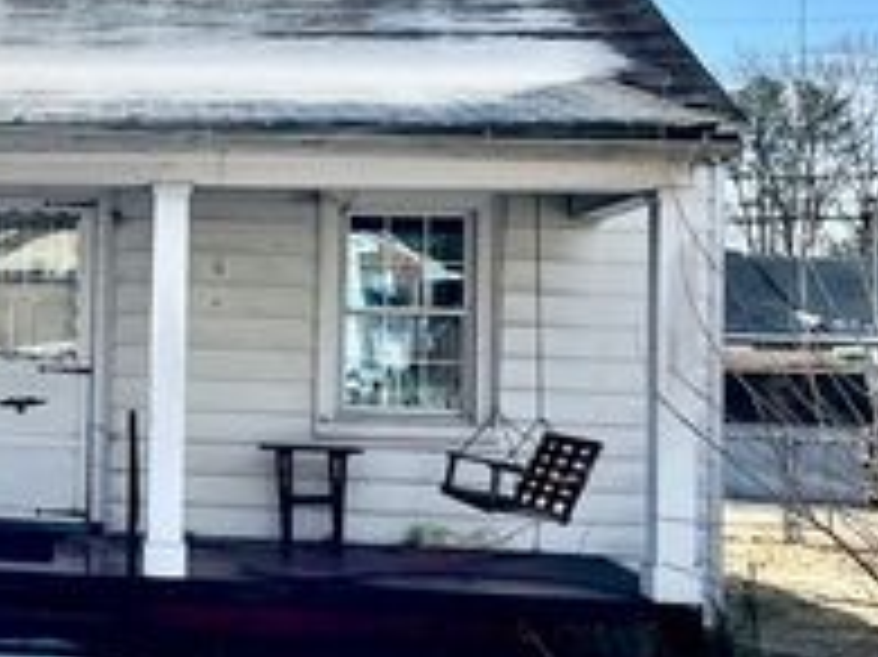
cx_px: -158
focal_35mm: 64
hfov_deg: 27.0
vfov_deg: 22.9
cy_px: 286
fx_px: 1622
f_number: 1.6
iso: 32
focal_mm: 5.1
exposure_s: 1/5376
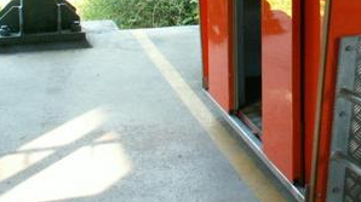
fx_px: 784
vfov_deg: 14.0
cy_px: -73
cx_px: 384
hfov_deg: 24.4
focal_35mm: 82
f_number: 2.8
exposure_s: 1/40
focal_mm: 5.86
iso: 125
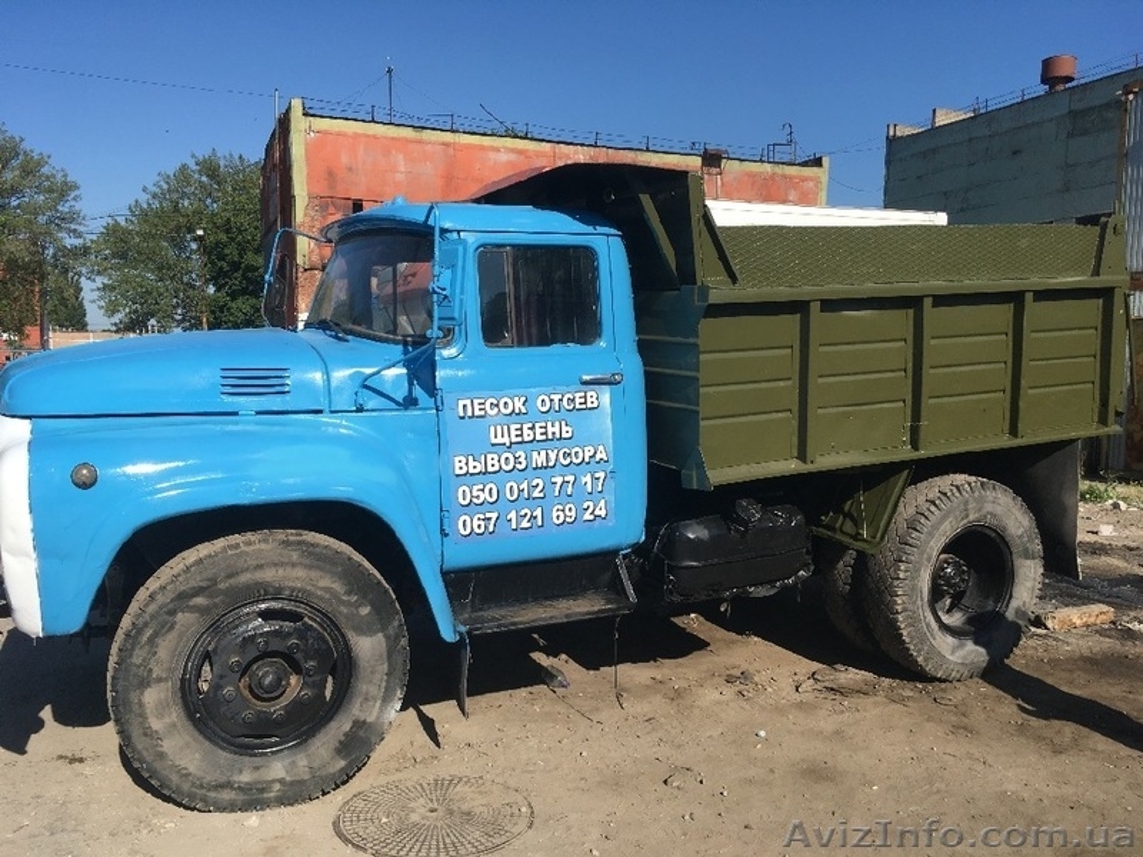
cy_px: 428
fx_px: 958
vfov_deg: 48.2
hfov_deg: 61.7
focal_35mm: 29
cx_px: 572
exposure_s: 1/1748
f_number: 2.2
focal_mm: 4.15
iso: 25
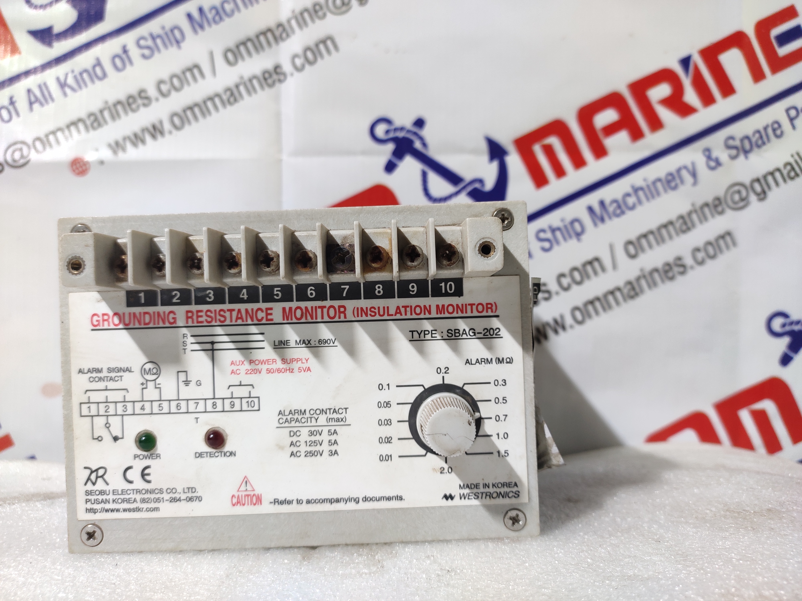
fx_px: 579
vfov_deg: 54.9
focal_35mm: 25
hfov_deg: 69.4
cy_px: 300
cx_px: 401
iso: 665
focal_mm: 4.74
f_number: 1.79
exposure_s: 1/33
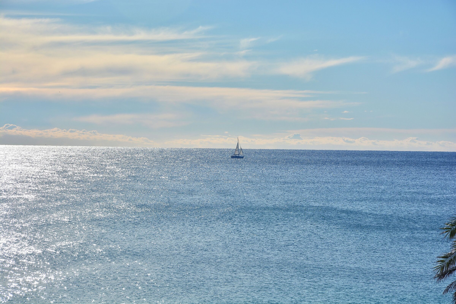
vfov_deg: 9.9
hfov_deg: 14.9
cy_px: 152
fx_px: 1748
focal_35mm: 138
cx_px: 228
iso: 100
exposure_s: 1/500
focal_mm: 92
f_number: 10
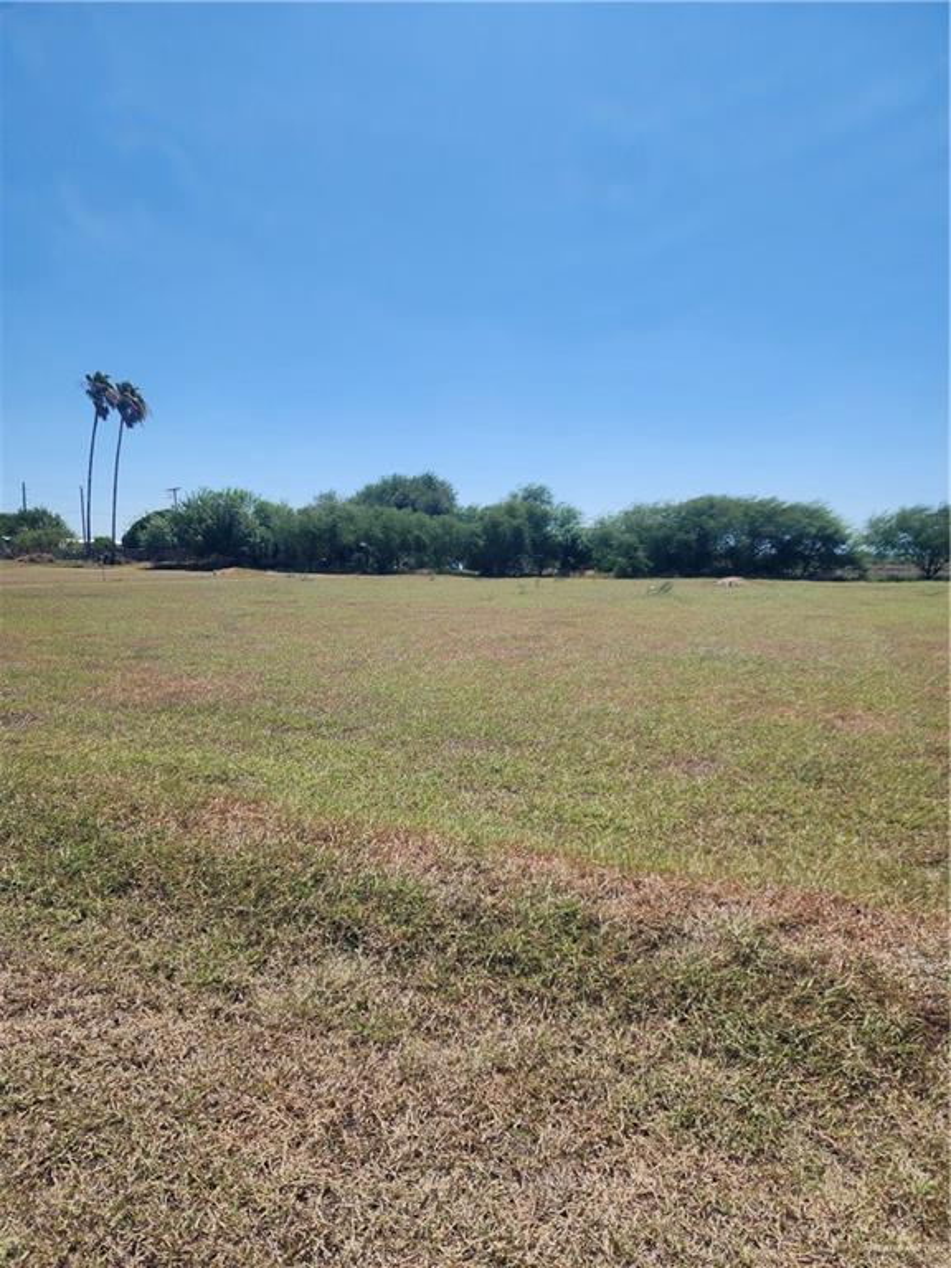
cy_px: 634
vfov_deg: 73.9
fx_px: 843
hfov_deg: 58.9
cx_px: 476
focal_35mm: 23
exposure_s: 1/1135
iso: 12
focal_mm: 6.4
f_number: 1.8
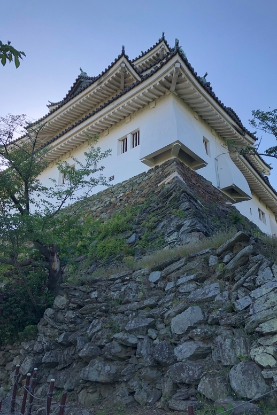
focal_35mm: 30
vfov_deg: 61.9
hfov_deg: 43.5
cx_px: 159
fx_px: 346
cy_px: 211
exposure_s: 1/787
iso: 20
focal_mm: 3.99
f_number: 1.8
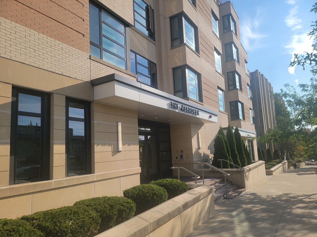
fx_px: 220
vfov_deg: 56.8
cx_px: 158
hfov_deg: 71.6
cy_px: 118
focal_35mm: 24
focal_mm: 6.7
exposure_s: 1/1038
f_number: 1.8
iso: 16
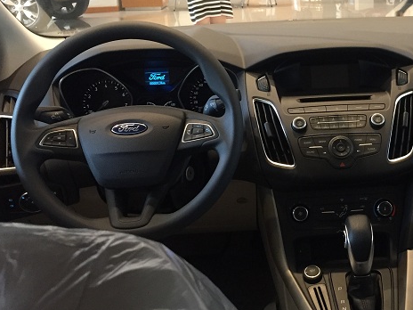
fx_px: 597
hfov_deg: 37.0
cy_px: 130
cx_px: 323
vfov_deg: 29.1
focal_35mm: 50
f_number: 2.2
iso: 250
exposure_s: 1/33
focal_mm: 4.15
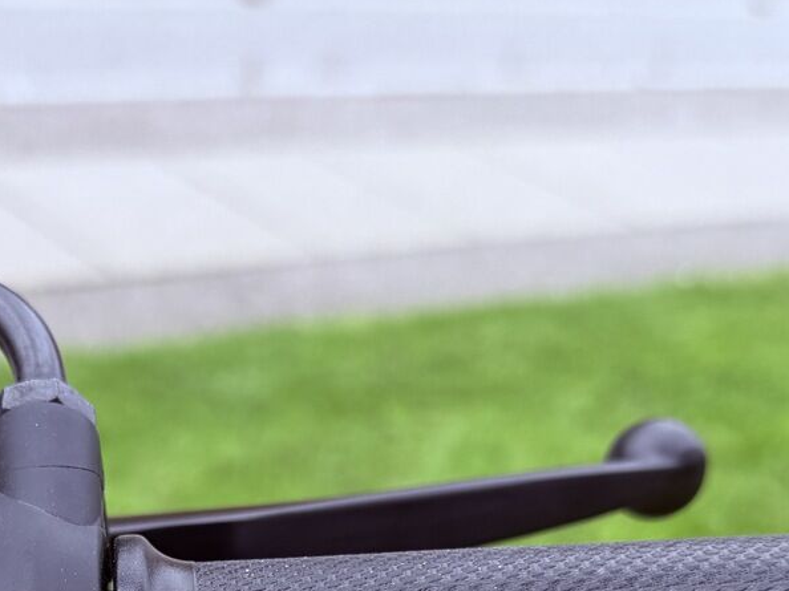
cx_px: 128
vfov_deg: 19.6
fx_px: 1572
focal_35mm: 69
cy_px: 770
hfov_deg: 27.5
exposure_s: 1/368
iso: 80
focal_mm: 6.76
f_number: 1.78
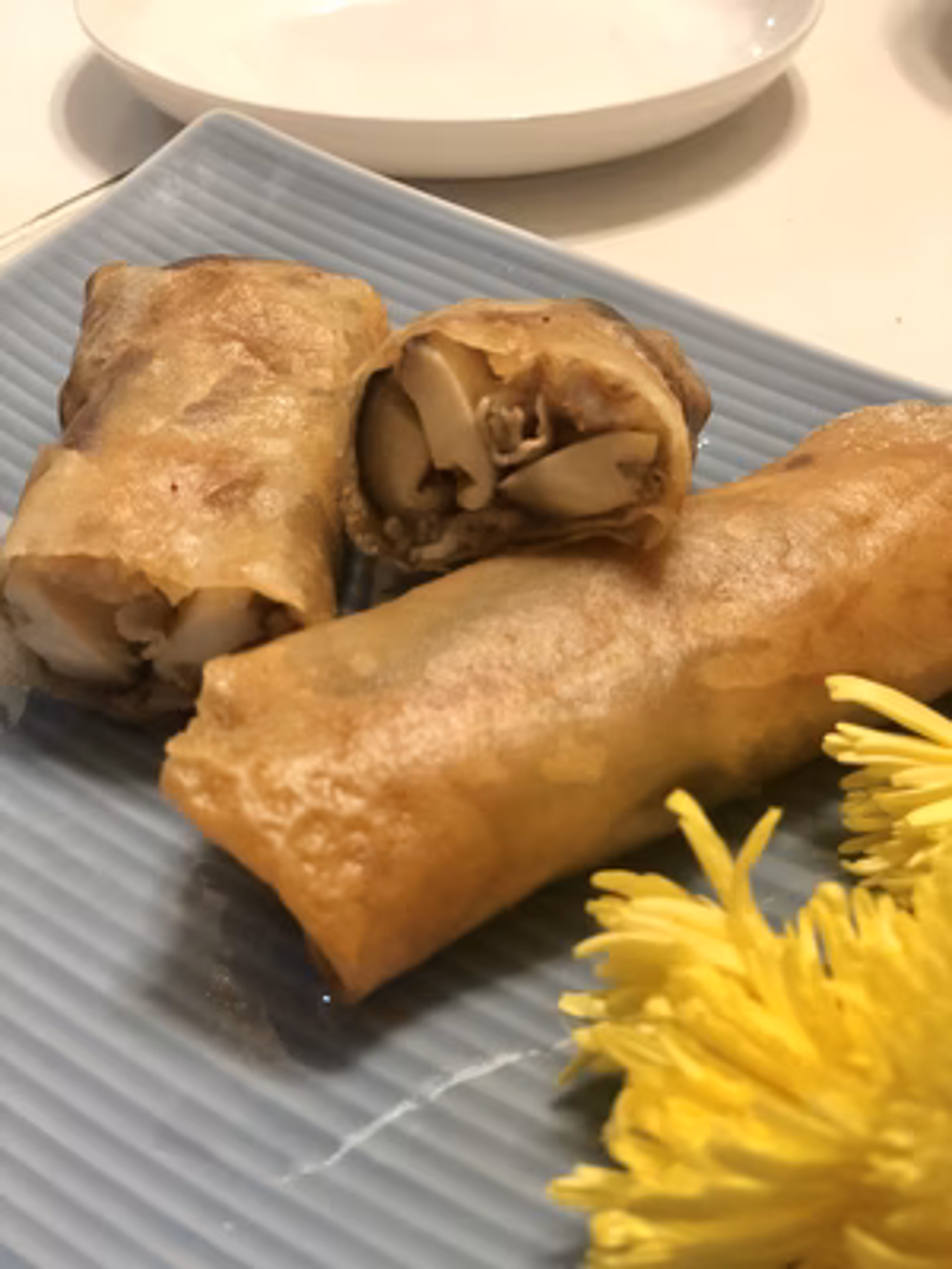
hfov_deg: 28.0
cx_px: 476
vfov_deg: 36.8
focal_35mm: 52
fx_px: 1907
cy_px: 634
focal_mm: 6
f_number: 2.4
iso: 160
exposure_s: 1/20
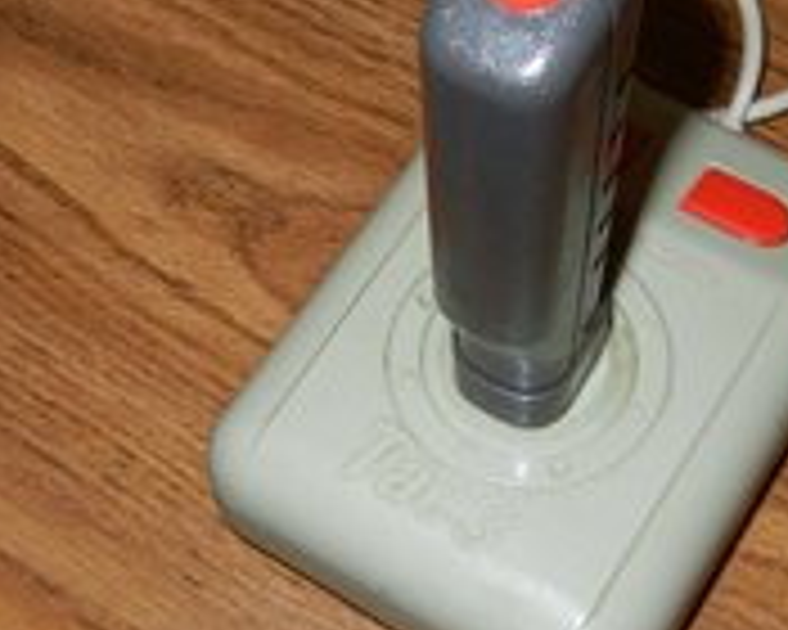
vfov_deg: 22.8
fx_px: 1563
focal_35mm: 67
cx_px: 450
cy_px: 382
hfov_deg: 28.3
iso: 200
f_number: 3.5
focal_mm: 5.4
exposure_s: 1/30
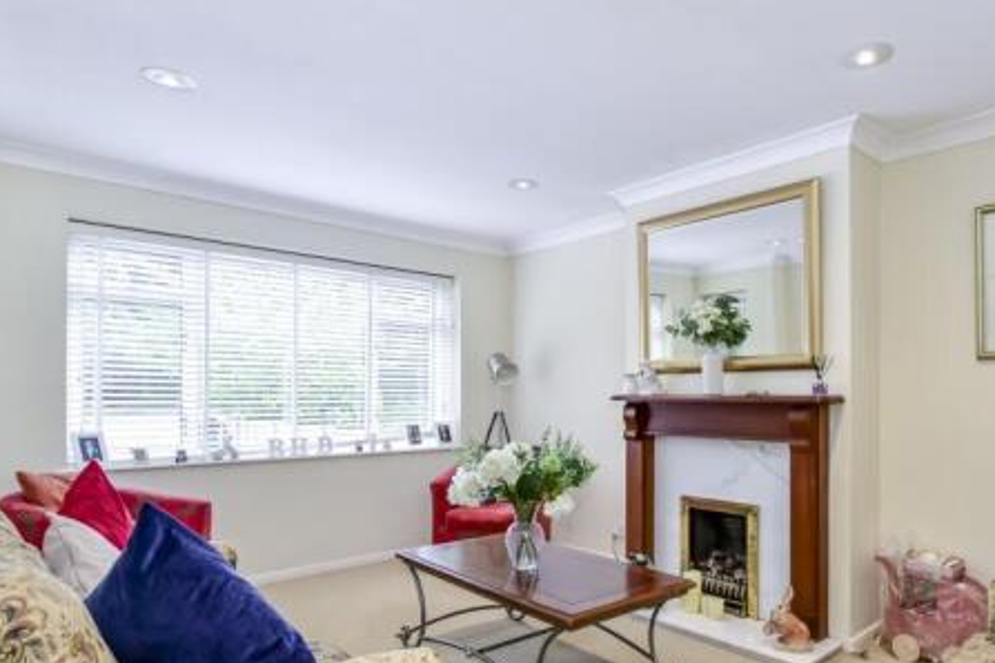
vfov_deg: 56.8
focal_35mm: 22
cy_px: 393
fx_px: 608
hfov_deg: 77.4
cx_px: 613
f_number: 8
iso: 640
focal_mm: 10
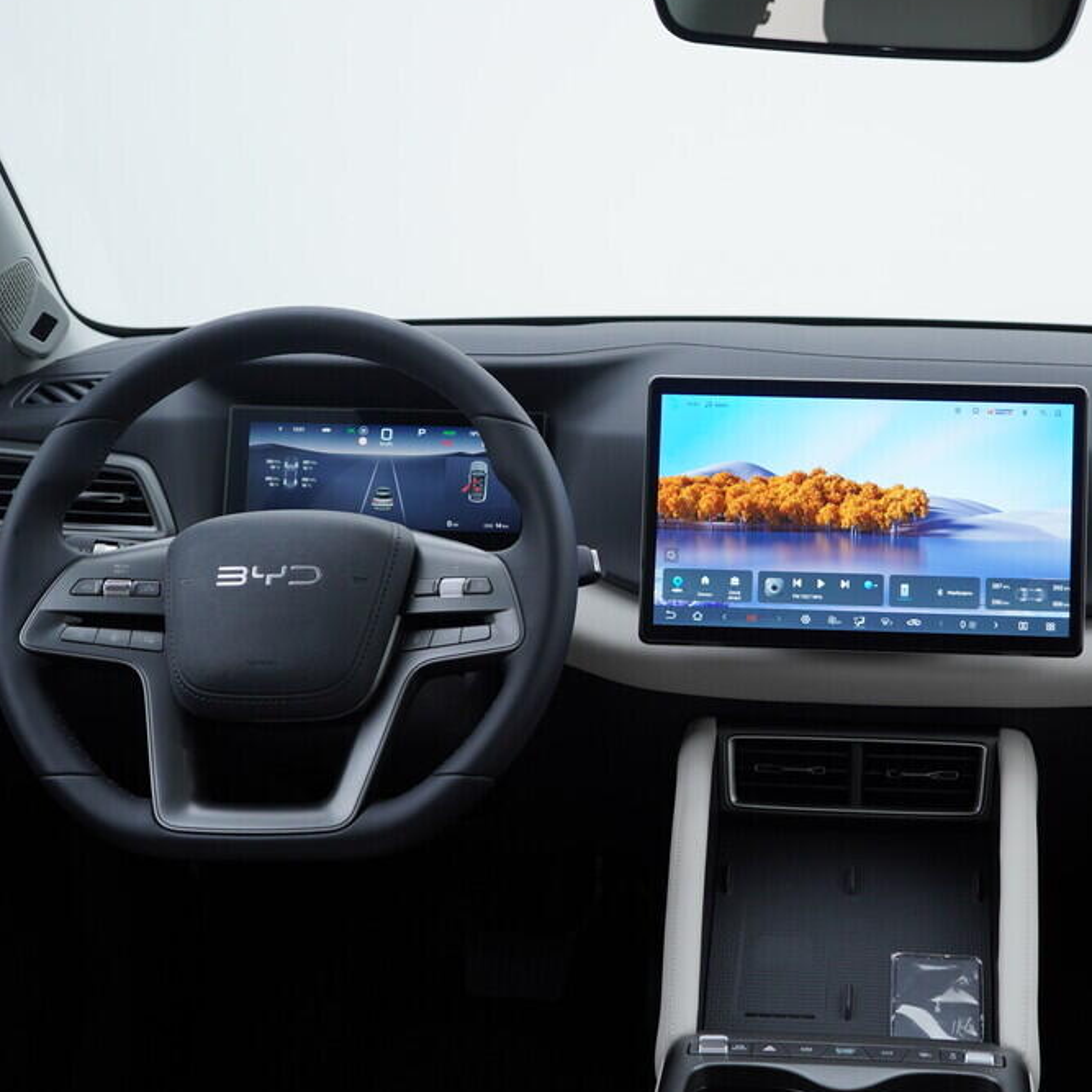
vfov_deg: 36.1
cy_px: 548
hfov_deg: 35.4
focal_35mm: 47
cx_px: 799
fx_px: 1677
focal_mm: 24
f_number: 3.5
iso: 125
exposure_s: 1/60
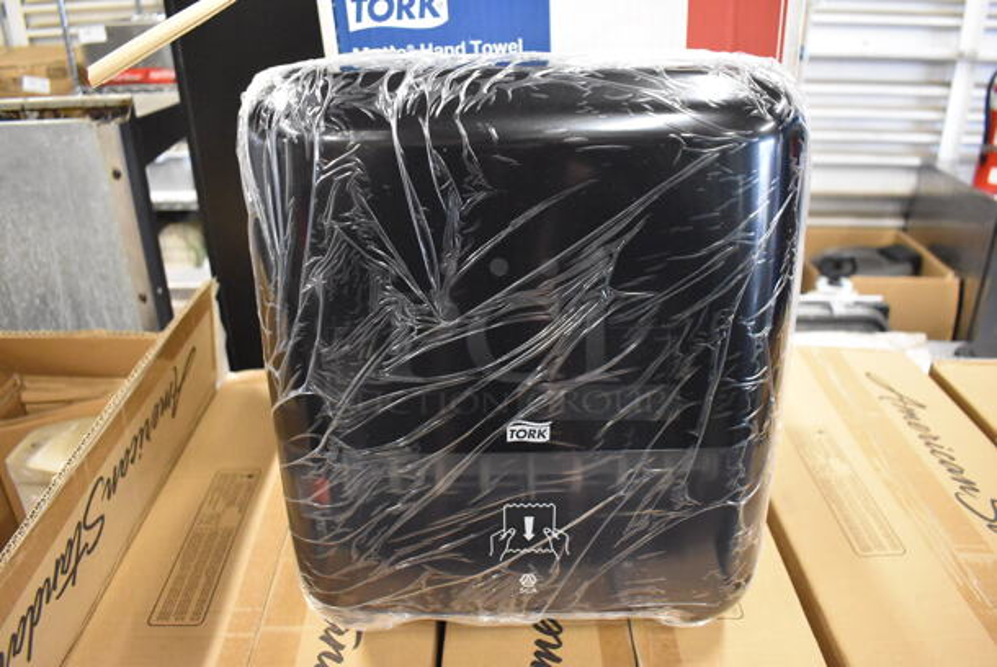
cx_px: 498
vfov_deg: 48.0
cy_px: 334
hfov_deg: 67.3
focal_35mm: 27
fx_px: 748
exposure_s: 1/125
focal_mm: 18
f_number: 3.5
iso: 8000
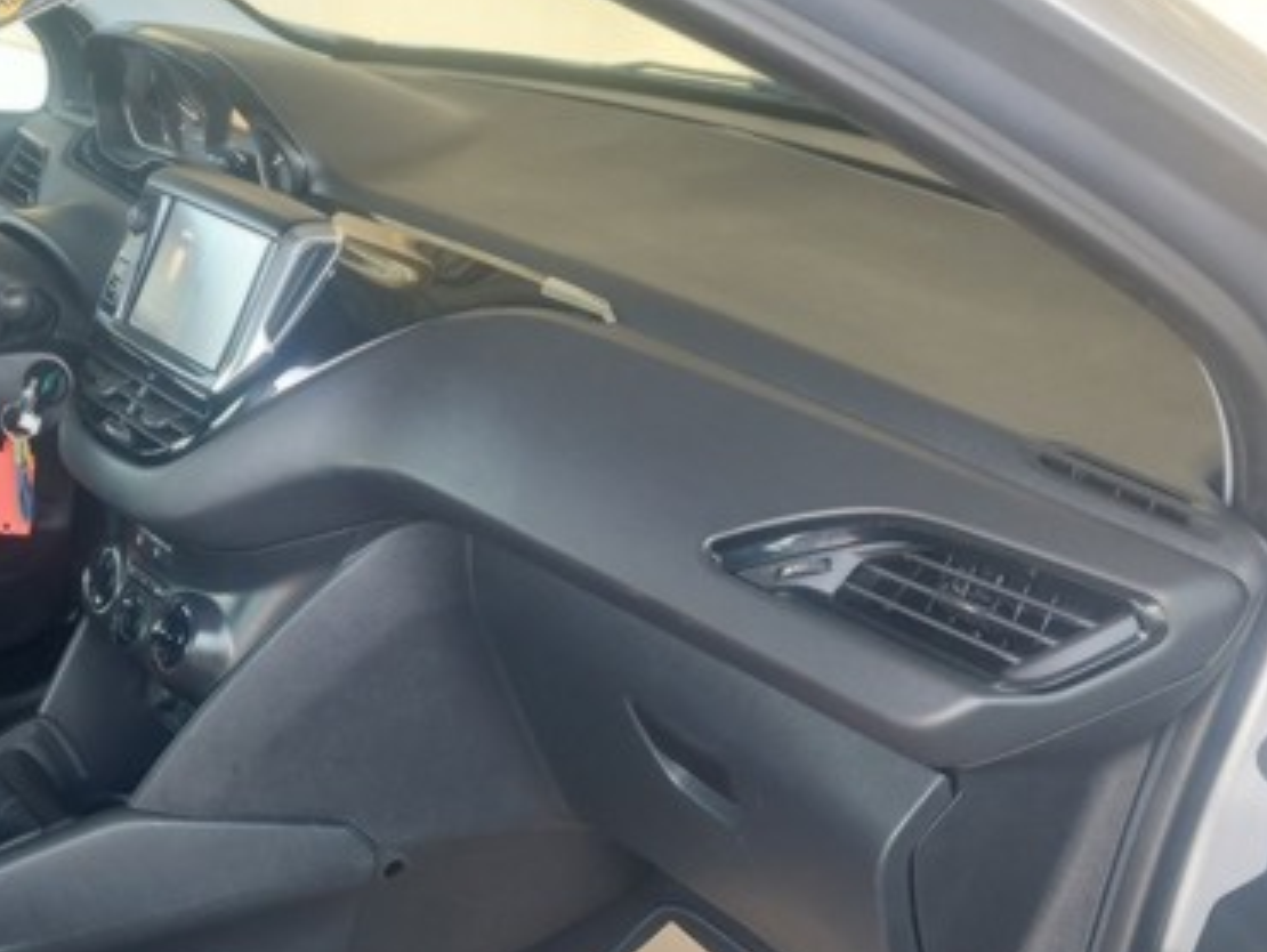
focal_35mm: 54
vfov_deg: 25.8
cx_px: 96
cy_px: 931
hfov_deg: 33.4
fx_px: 1978
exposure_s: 1/50
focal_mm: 5.23
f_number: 1.8
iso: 320
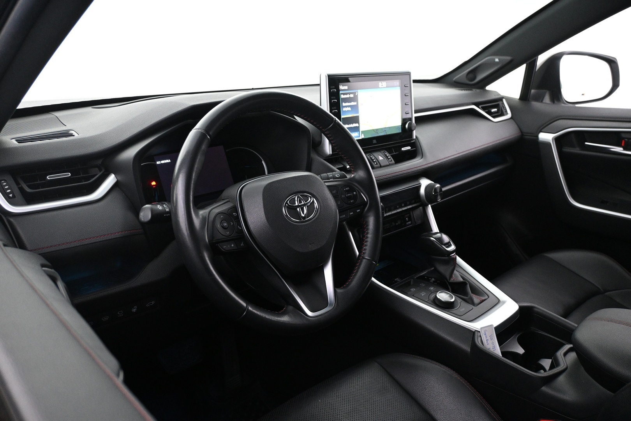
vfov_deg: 44.6
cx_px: 316
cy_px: 210
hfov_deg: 63.2
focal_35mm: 29
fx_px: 513
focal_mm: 19.5
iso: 2500
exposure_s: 1/30
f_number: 3.8
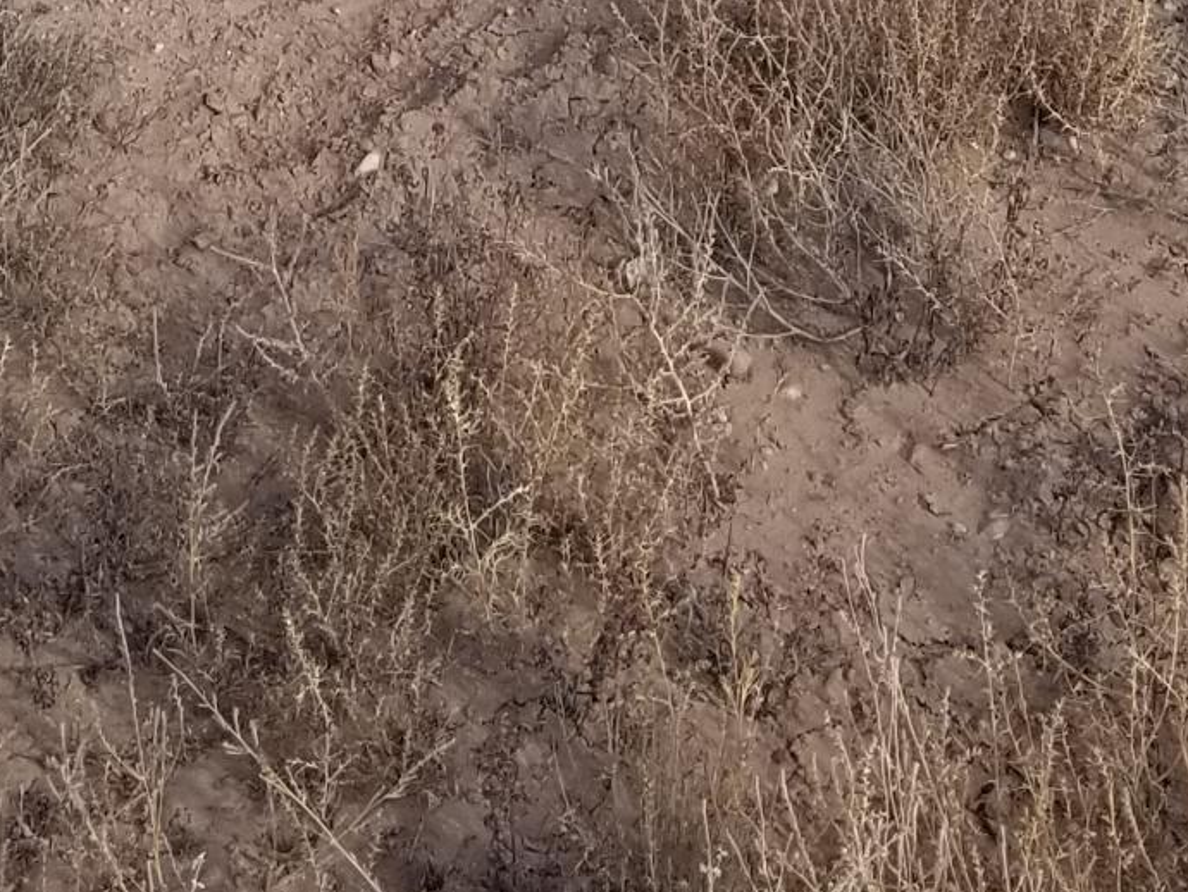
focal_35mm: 113
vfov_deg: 11.6
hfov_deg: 17.3
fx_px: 3879
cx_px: 863
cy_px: -988
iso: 50
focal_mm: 4.25
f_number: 1.7
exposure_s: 1/2176
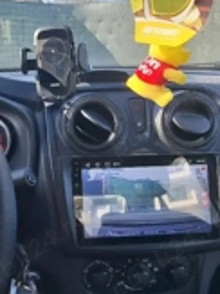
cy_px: 135
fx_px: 272
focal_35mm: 32
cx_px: 65
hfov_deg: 43.2
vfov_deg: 56.8
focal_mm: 2.2
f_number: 2.2
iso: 50
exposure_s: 1/455
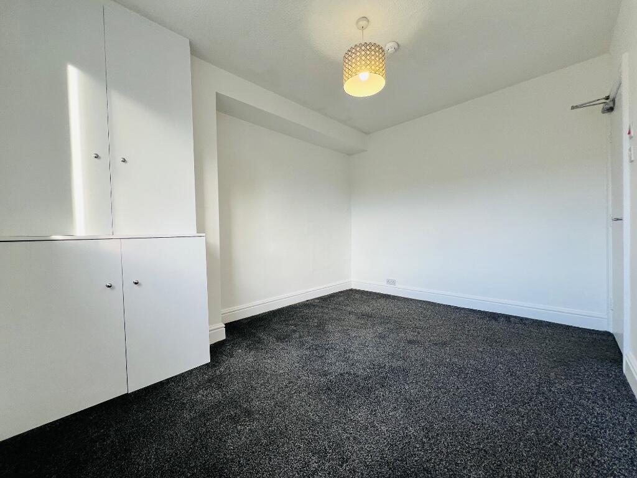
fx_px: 239
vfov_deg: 89.9
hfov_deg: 106.2
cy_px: 239
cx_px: 318
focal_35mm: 13
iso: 64
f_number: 1.8
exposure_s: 1/99
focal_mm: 1.57
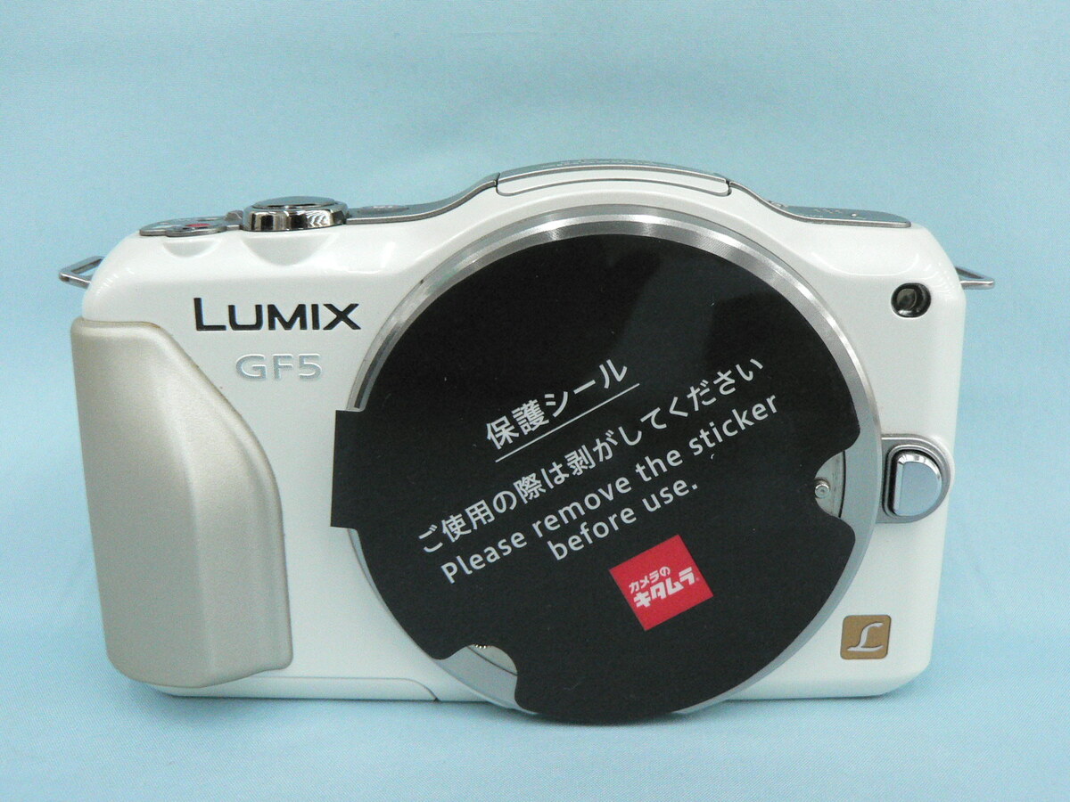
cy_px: 401
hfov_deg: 51.4
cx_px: 535
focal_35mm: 36
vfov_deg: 39.7
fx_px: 1113
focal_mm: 6
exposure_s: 1/80
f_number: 4.5
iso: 400
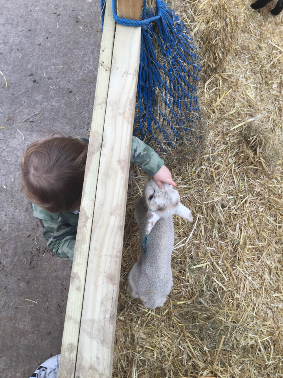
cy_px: 189
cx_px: 142
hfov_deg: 48.2
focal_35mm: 29
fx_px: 316
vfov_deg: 61.7
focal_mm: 4.15
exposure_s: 1/50
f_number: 2.2
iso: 32
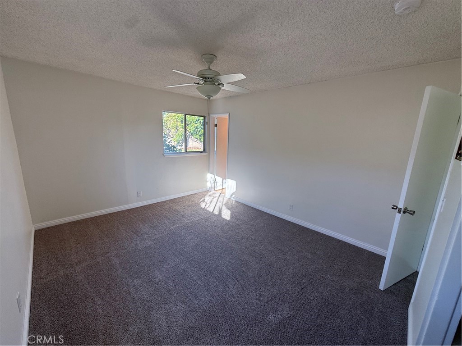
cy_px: 173
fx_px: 187
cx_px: 231
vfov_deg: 85.7
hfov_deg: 102.1
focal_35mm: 14
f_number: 2.2
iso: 64
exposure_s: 1/142
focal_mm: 2.22
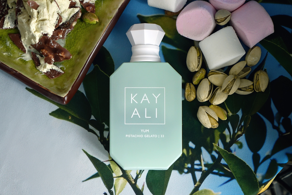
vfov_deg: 10.2
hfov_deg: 15.2
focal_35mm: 135
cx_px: 146
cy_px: 98
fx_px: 1095
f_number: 2.8
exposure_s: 1/160
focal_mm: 49.44
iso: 800
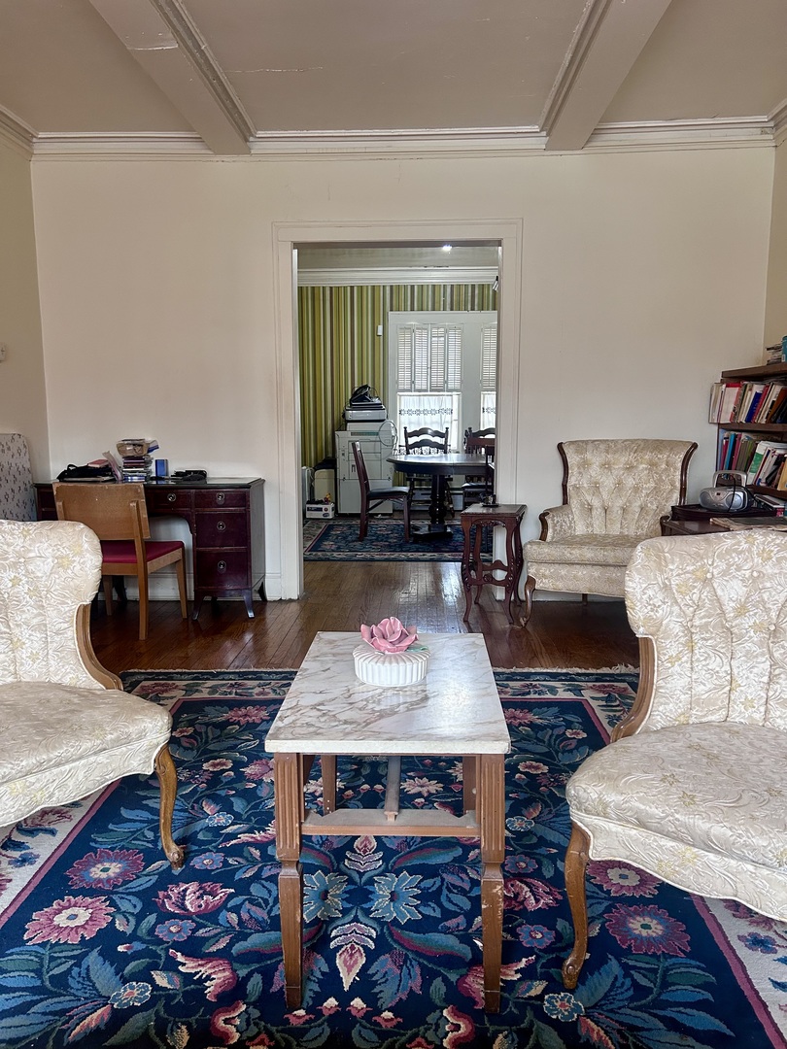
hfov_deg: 53.1
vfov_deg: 67.3
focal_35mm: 26
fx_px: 788
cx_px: 394
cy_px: 524
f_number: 1.5
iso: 160
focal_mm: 5.7
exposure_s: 1/60
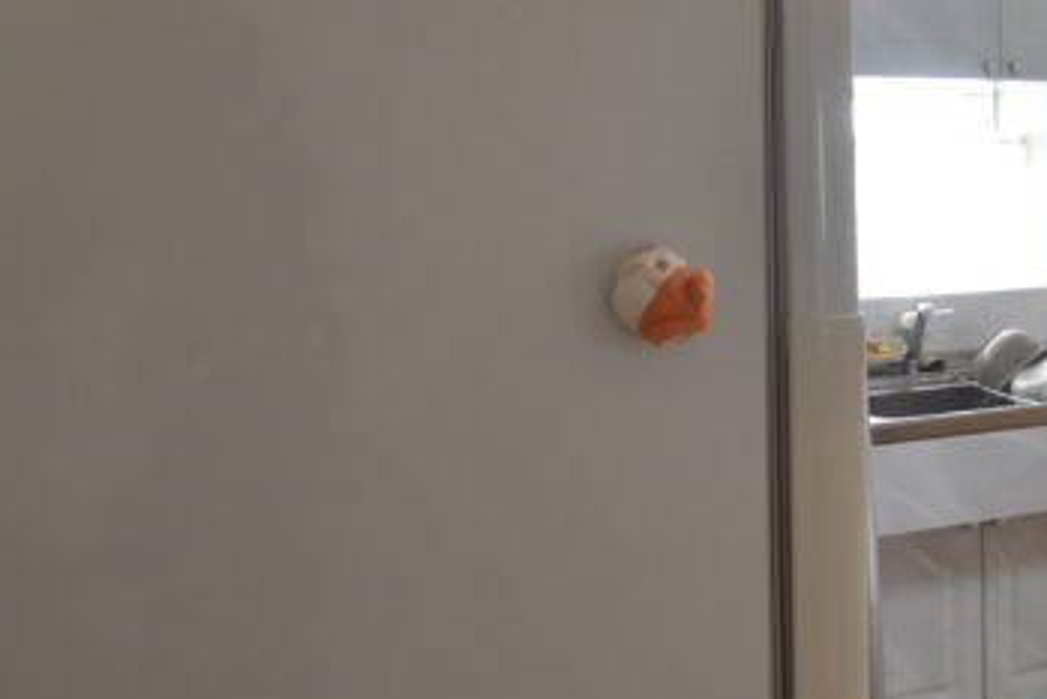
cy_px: 136
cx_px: 834
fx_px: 1280
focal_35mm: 44
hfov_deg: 42.5
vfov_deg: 29.8
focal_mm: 10
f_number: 3.5
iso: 400
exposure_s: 1/50
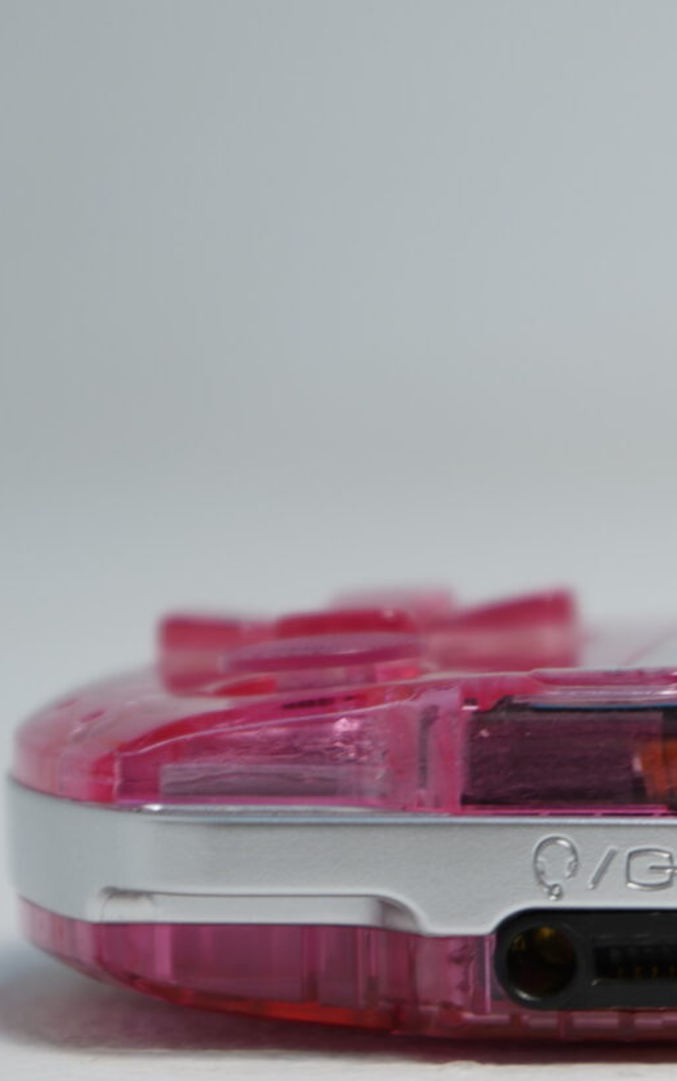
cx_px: 1478
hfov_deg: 6.7
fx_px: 5516
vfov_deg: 11.2
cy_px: 730
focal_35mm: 187
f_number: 5.6
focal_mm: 59
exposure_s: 1/10
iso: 64
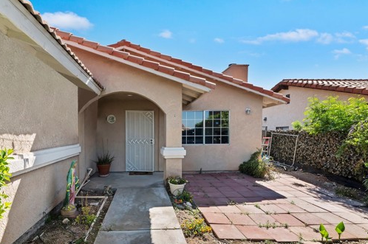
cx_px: 149
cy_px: 139
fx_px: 184
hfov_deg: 89.0
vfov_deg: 66.9
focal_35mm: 18
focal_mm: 14
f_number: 20
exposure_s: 1/125
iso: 500
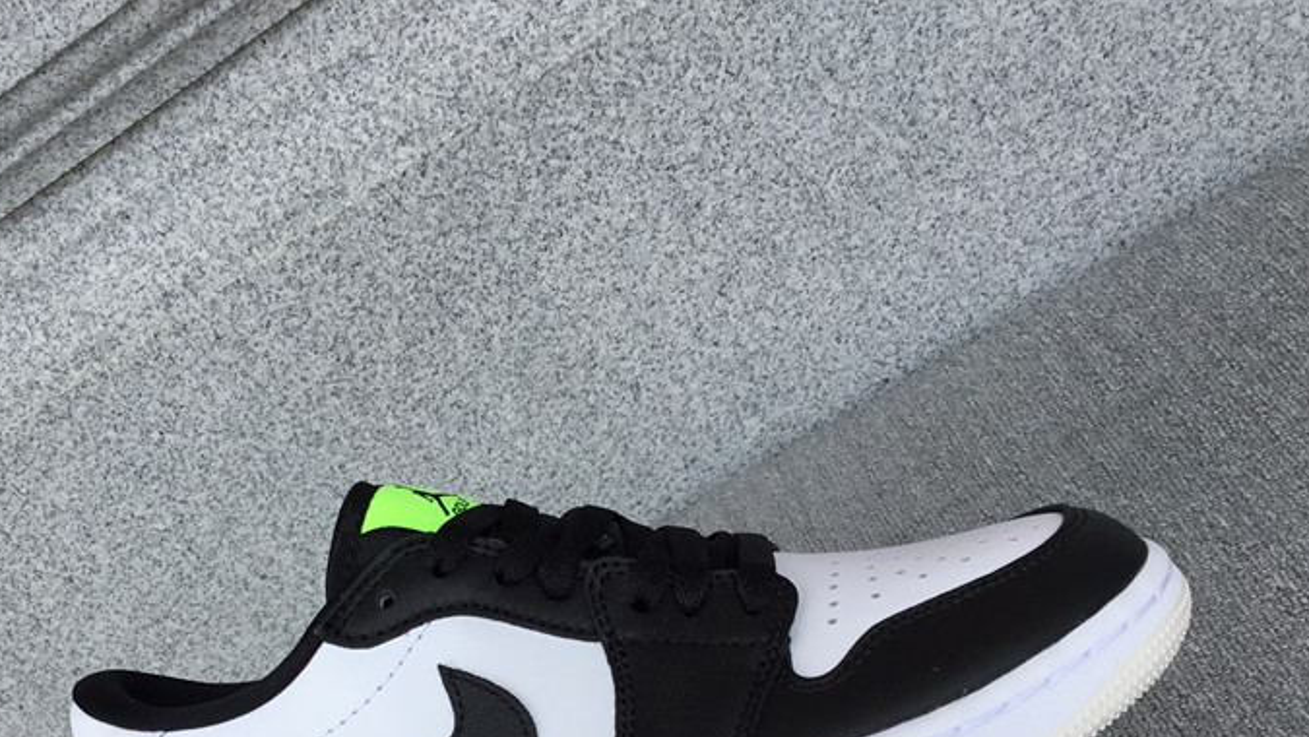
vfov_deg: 25.8
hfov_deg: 45.3
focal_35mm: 45
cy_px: 637
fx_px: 1562
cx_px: 533
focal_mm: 3.3
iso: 25
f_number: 2.4
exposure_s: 1/562
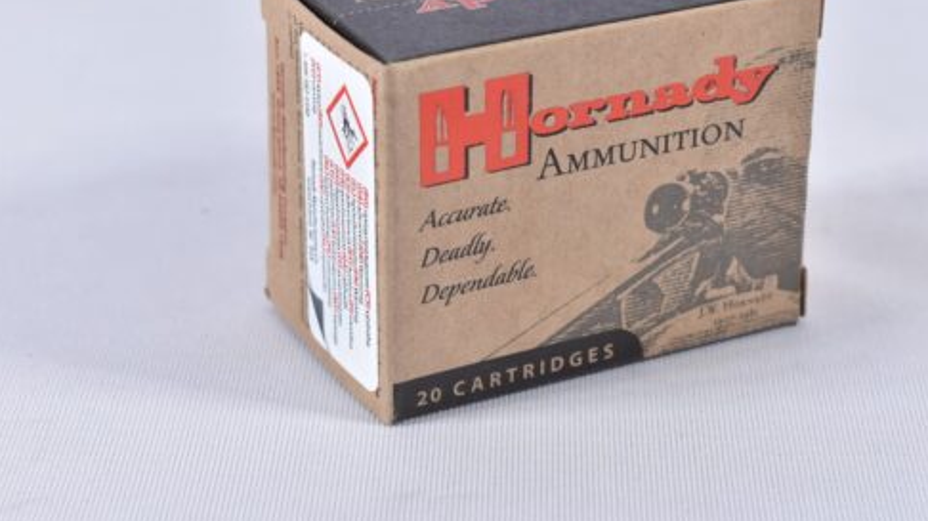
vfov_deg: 11.3
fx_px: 2623
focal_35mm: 107
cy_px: 181
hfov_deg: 20.0
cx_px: 559
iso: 640
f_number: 5.6
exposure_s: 1/50
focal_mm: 55
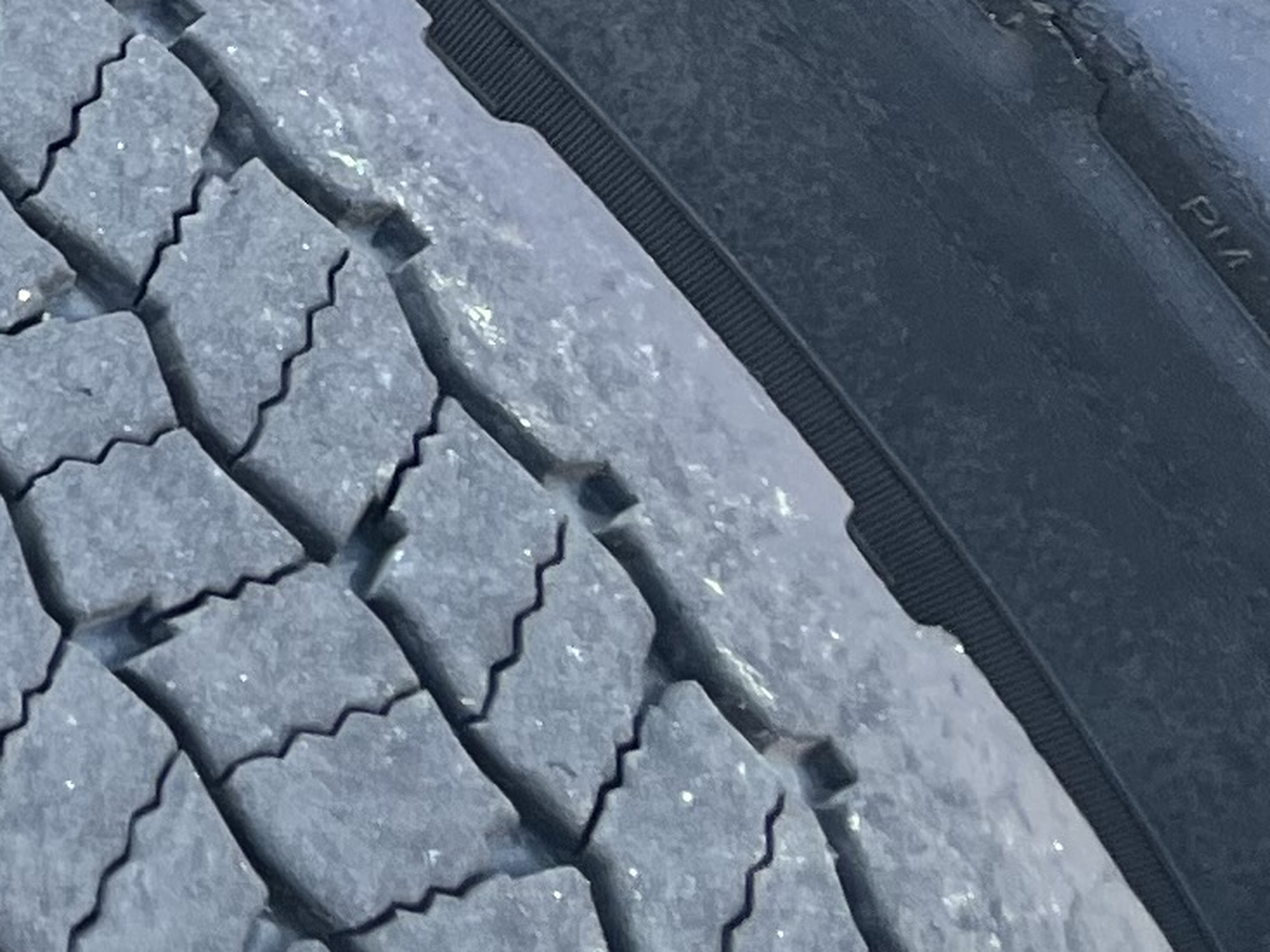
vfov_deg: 9.5
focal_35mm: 143
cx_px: -1545
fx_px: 5247
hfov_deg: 11.8
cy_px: -1106
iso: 32
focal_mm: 5.1
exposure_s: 1/135
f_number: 1.6
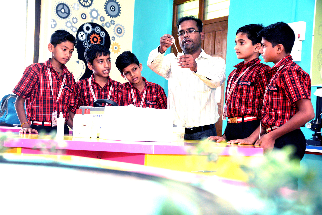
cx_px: 161
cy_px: 108
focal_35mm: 58
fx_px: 519
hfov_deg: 34.5
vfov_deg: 23.4
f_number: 6.3
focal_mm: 58
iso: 2000
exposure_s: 1/60
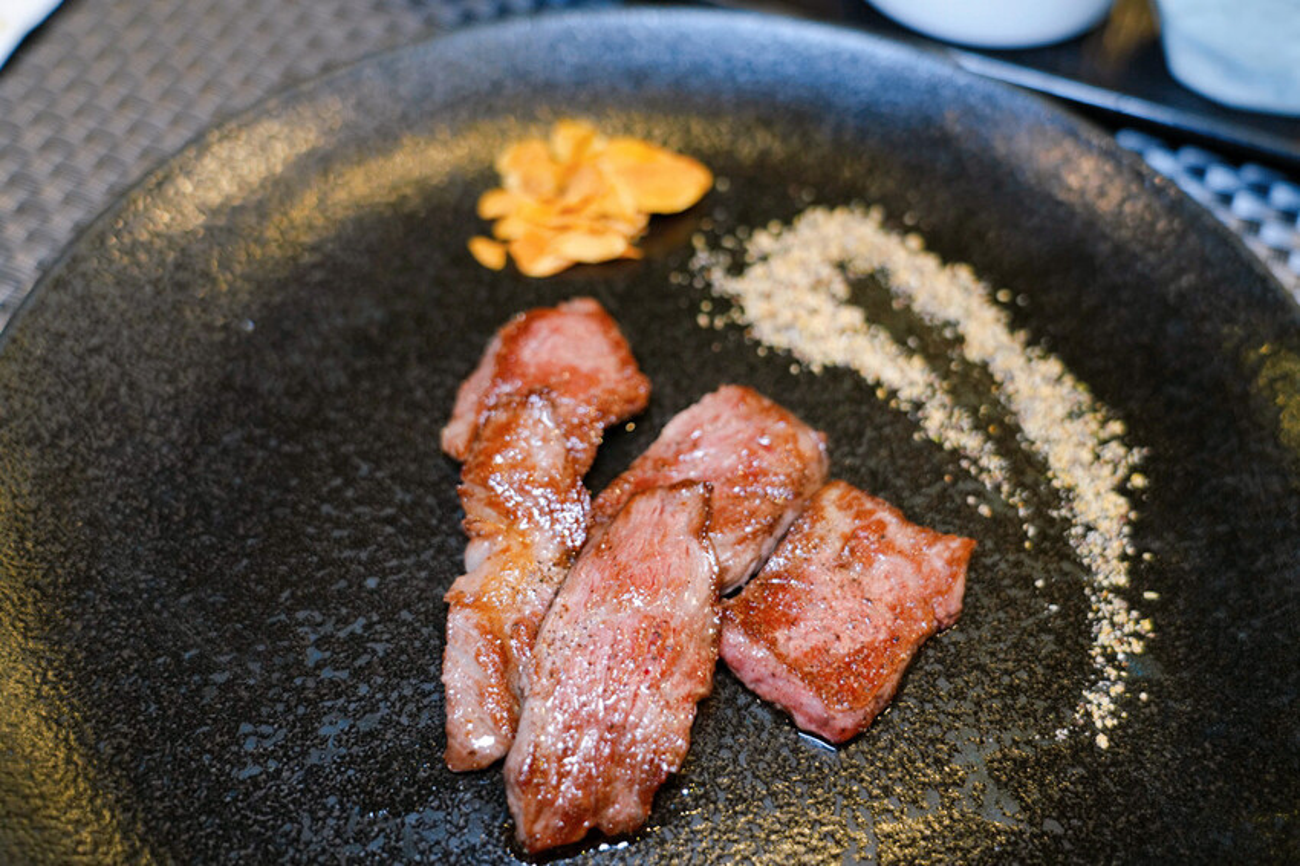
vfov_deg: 31.9
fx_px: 1516
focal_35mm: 42
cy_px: 433
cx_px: 650
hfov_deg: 46.4
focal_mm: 42
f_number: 4
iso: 640
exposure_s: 1/50
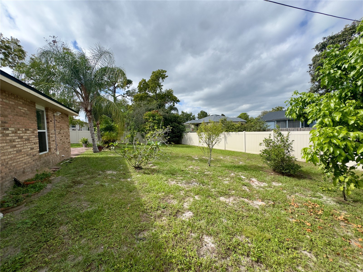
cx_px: 182
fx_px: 147
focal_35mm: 14
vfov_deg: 85.7
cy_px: 136
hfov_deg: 102.1
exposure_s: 1/1477
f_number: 2.2
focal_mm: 2.22
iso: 50
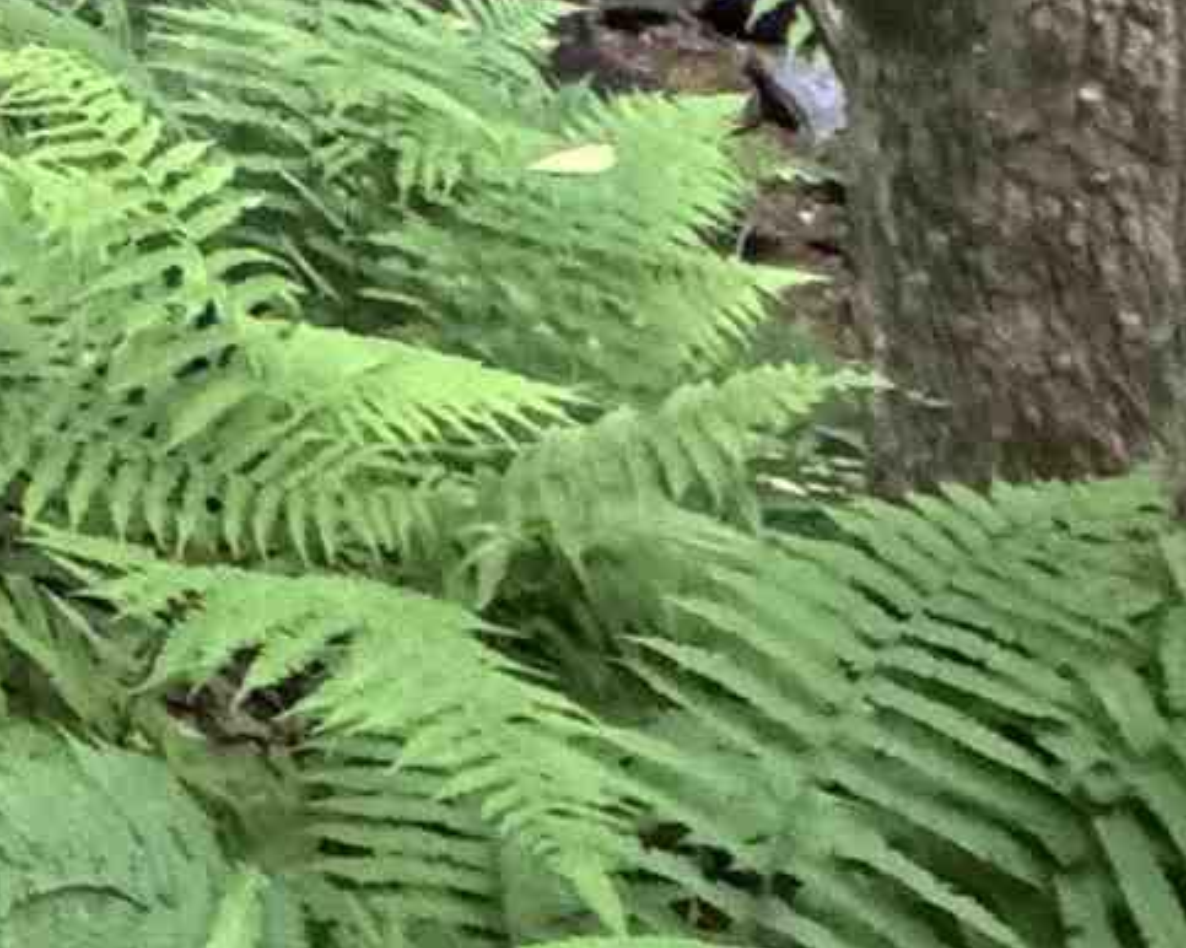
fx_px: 3053
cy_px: -1012
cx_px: -1483
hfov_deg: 15.3
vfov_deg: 14.4
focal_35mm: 87
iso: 640
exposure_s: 1/60
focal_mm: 2.22
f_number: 2.2
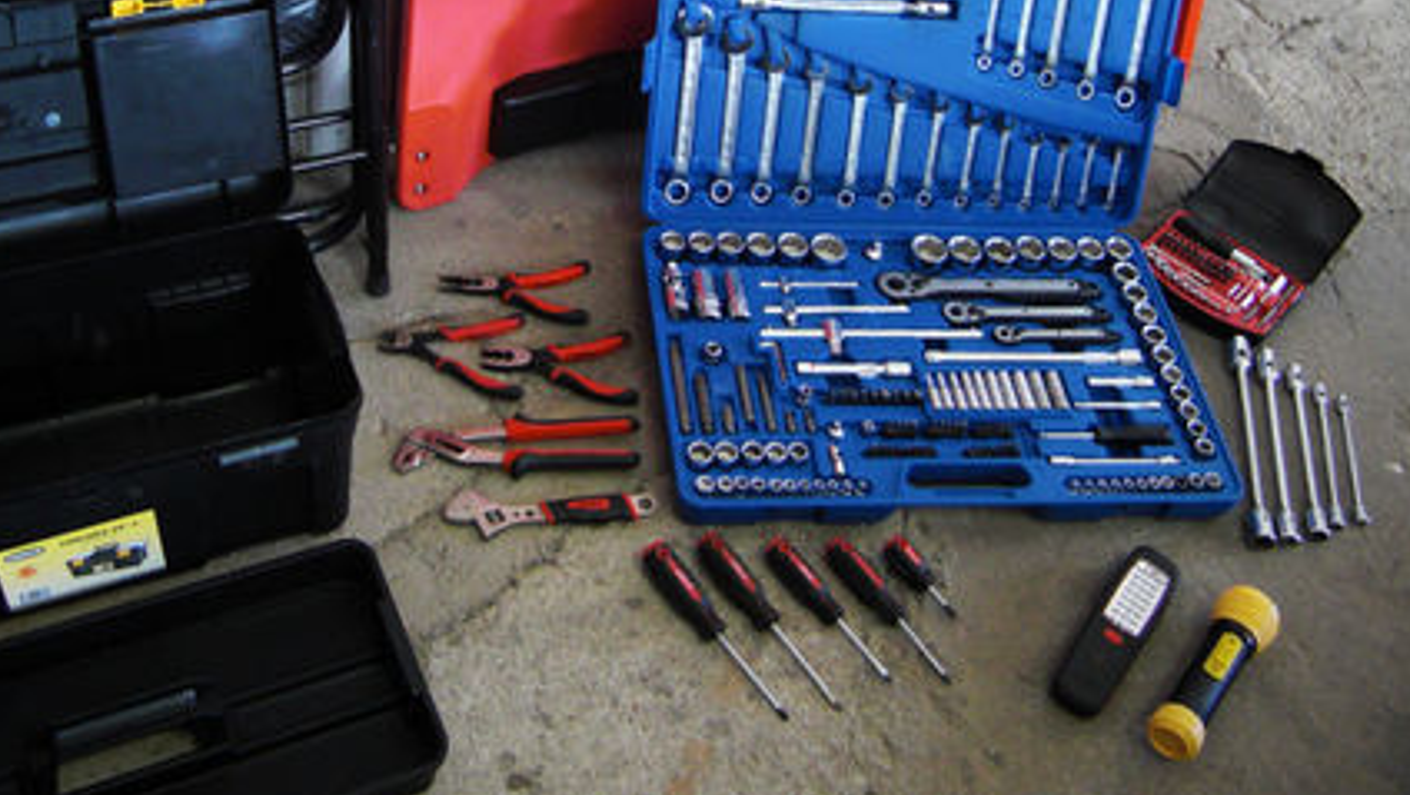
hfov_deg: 44.5
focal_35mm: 46
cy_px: 100
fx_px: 1721
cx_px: 648
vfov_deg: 25.3
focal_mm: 4.9
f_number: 2.6
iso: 200
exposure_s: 1/30
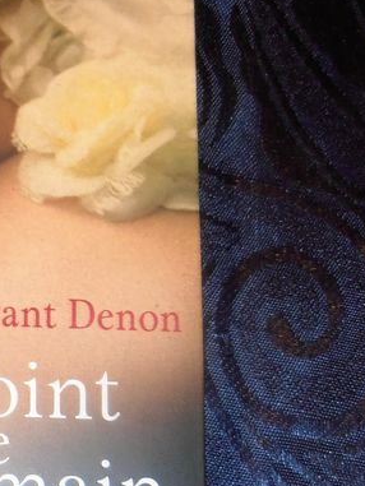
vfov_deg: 30.6
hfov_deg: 21.5
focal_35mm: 63
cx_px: -83
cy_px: 295
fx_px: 885
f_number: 3
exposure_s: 1/30
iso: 125
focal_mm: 4.2
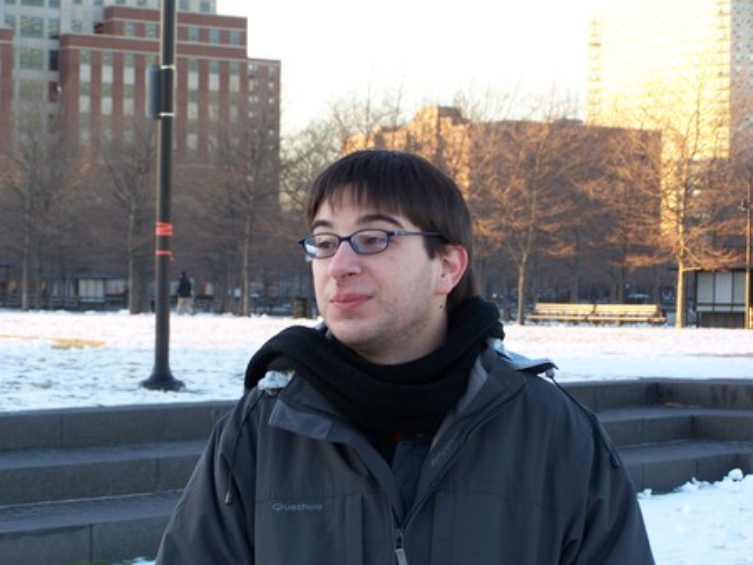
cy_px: 282
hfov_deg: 18.7
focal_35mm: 105
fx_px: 2285
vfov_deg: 14.1
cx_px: 376
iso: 80
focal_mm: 17.5
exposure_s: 1/60
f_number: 3.2
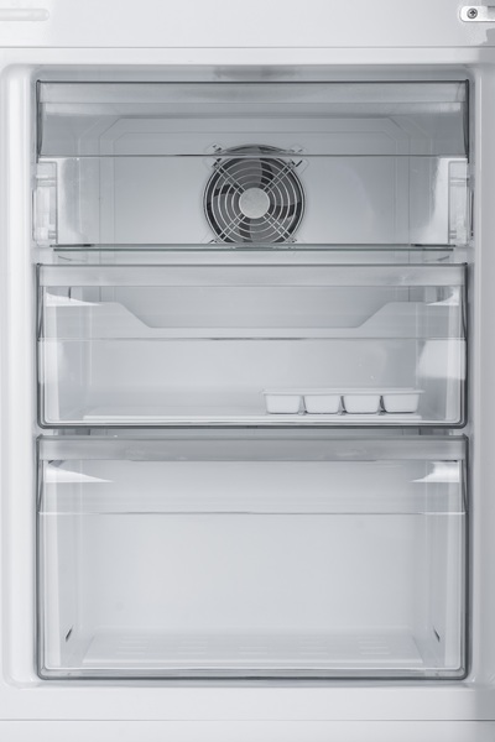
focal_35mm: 60
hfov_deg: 22.6
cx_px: 248
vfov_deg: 33.4
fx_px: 1237
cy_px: 371
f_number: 8
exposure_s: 1/160
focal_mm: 60
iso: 50
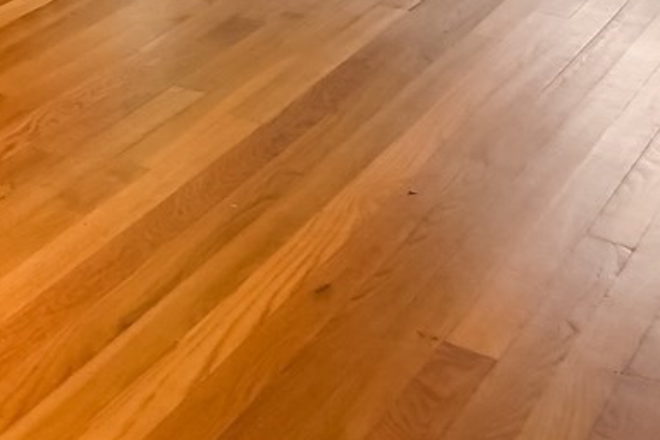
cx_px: -452
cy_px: -553
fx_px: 1467
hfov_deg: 20.0
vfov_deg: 13.4
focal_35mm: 80
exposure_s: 1/13
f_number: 4
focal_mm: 10
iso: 500
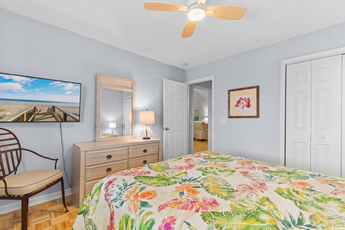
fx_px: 144
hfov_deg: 100.4
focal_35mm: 15
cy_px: 115
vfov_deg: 77.3
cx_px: 172
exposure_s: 1/5
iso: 100
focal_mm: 10
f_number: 4.5
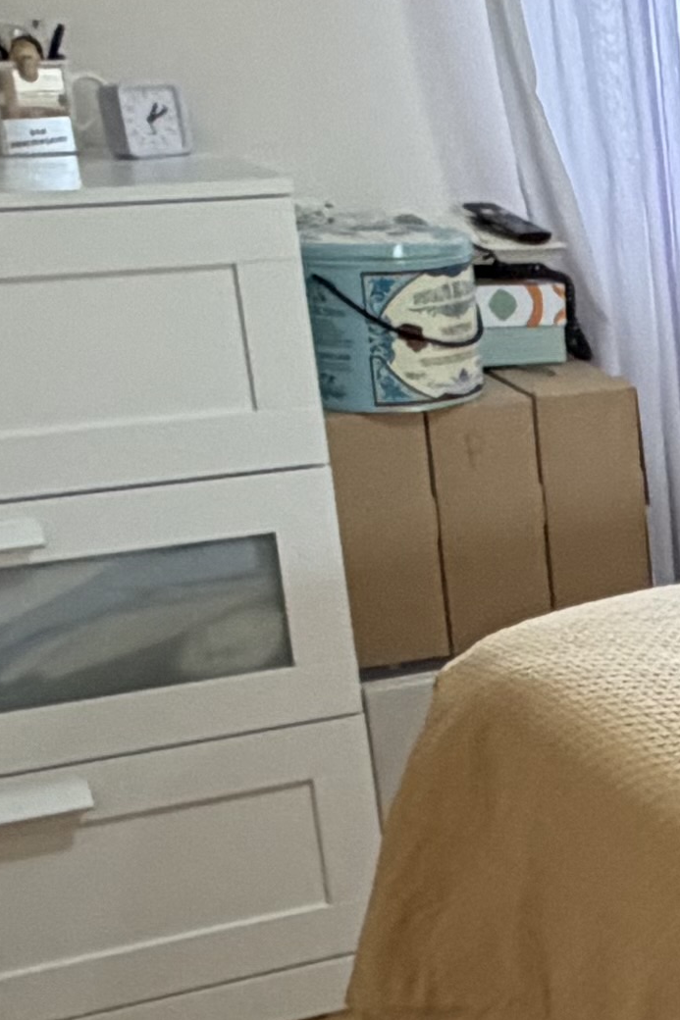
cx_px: 1320
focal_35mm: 80
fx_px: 2267
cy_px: 725
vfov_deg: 25.2
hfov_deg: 14.4
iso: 250
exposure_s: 1/50
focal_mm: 2.22
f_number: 2.2
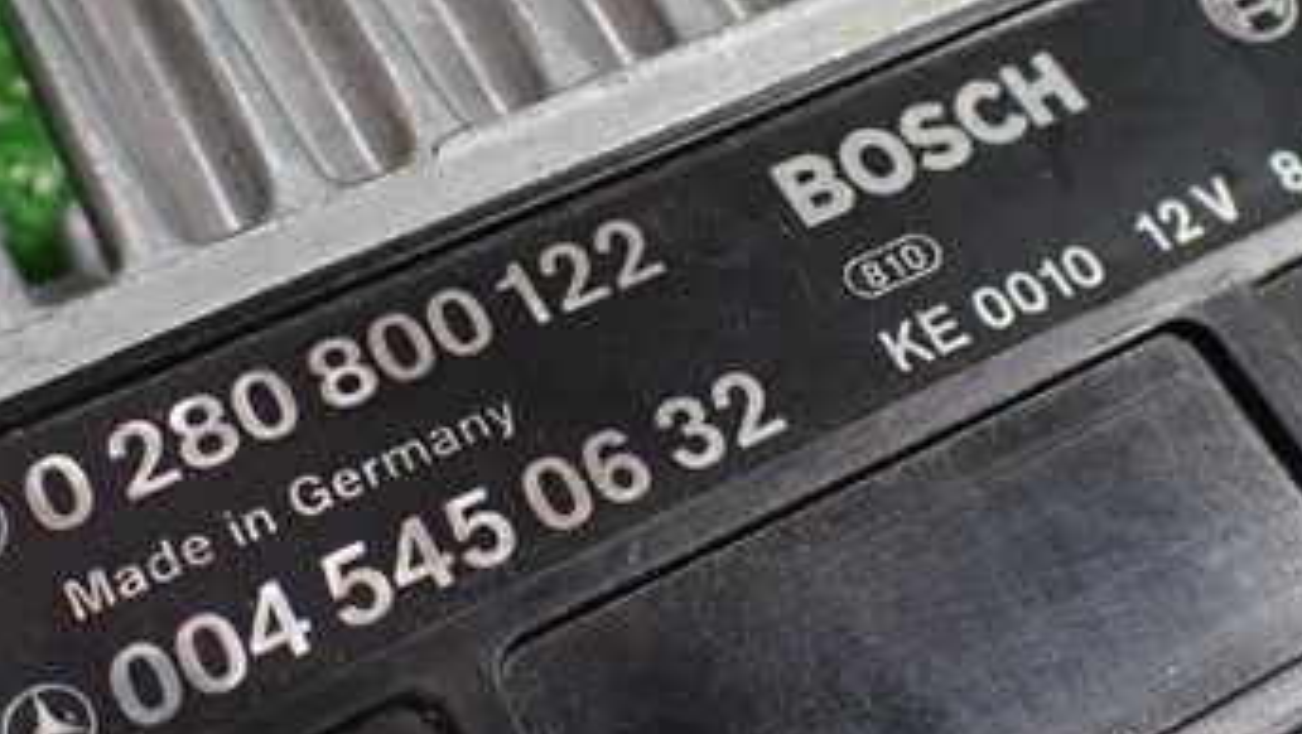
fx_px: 1969
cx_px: 583
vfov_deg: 21.1
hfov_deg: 36.6
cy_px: 303
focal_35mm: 57
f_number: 2.3
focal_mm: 5.4
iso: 800
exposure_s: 1/125
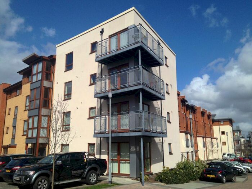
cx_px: 126
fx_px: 255
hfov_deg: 52.6
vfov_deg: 40.7
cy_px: 94
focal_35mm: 35
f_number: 2.4
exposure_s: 1/3247
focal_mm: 4.28
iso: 64
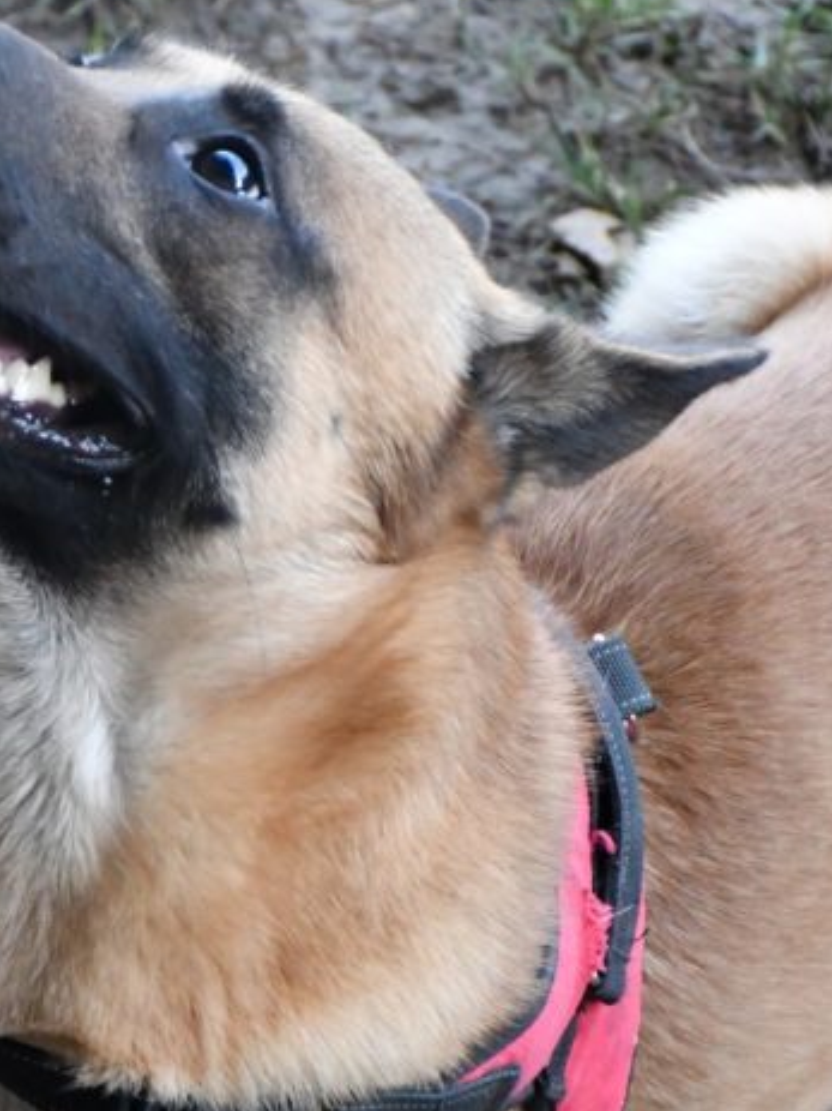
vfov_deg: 8.4
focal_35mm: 237
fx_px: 7599
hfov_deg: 6.3
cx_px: 113
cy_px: 737
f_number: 5
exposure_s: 1/500
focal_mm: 66
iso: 4500
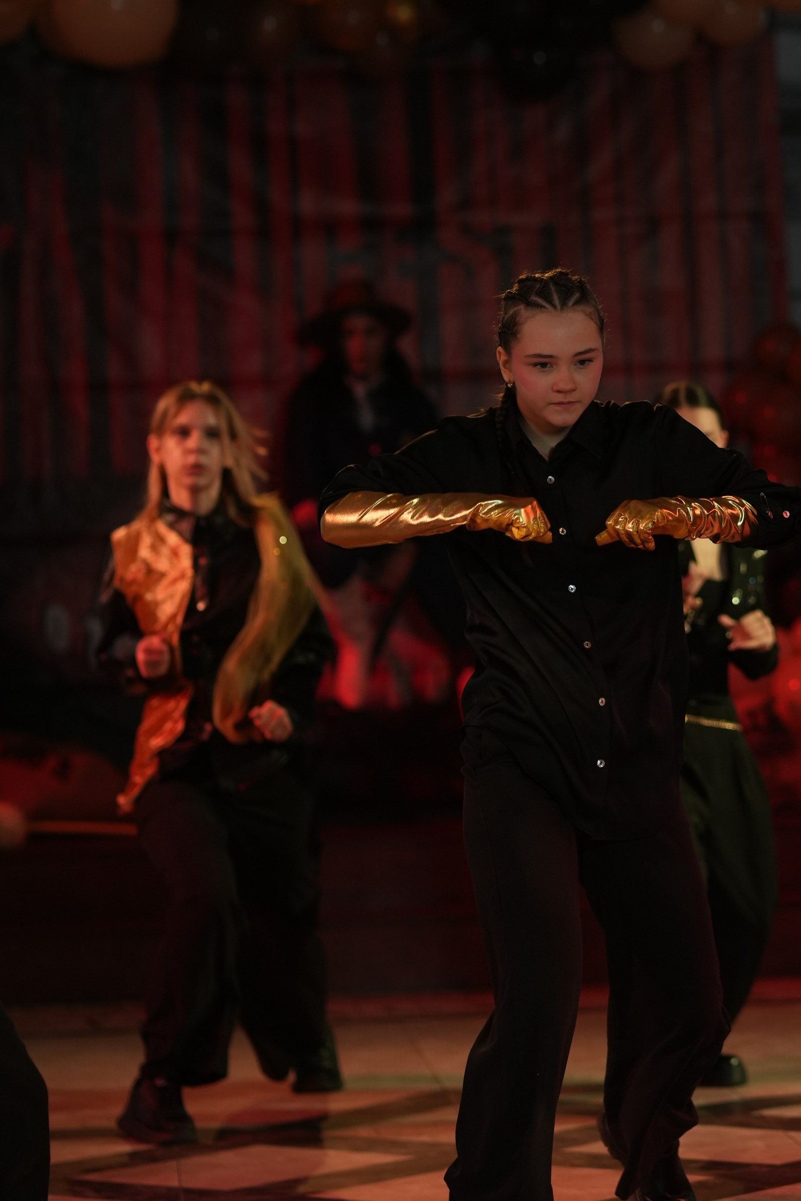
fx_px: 4472
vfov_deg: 15.3
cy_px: 452
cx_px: 618
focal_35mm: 134
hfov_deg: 10.2
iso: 800
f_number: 2.2
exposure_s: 1/400
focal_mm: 85
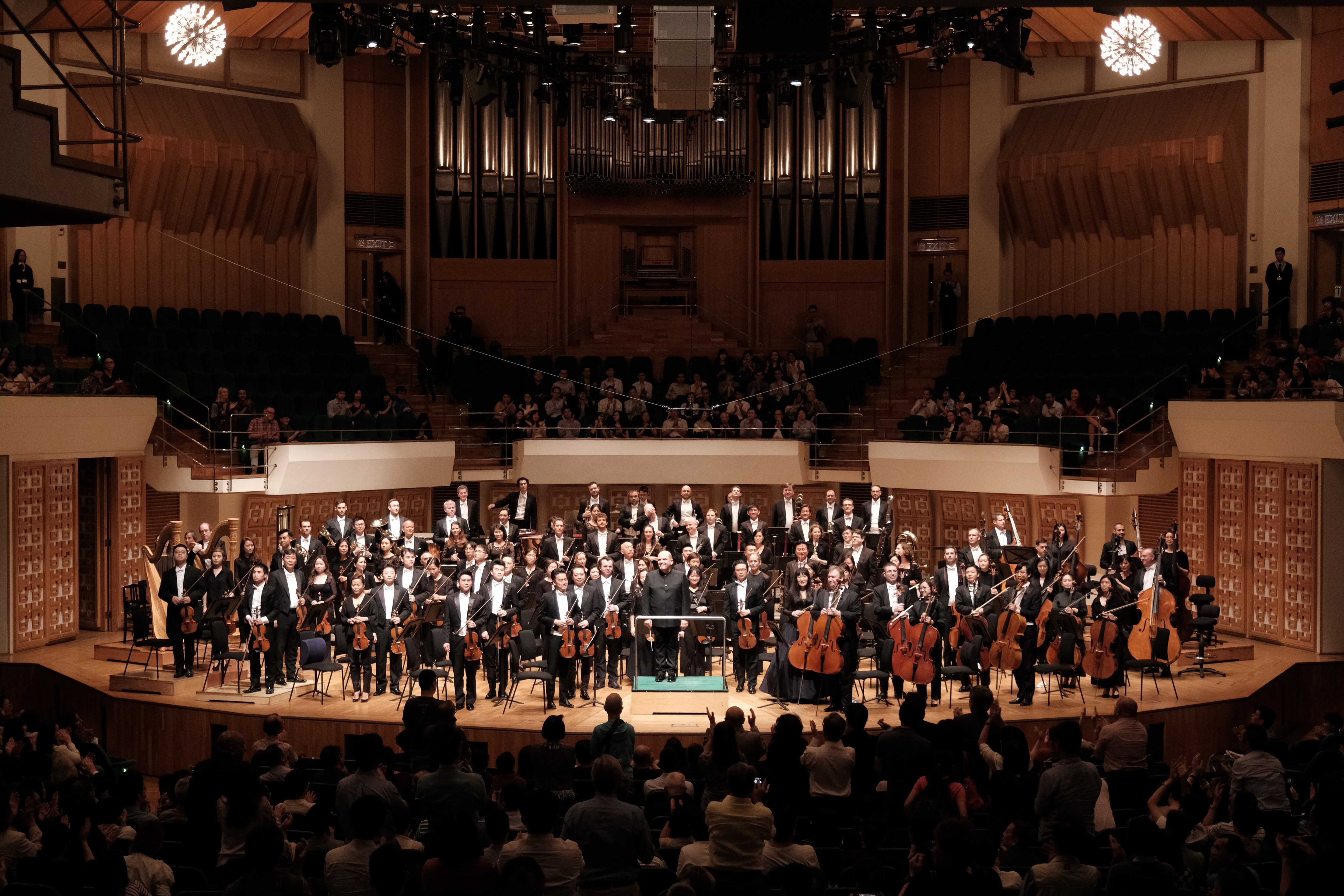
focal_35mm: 47
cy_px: 448
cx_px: 672
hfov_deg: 41.9
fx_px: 1755
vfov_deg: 28.6
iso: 2000
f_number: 2.8
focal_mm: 31.1
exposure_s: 1/160
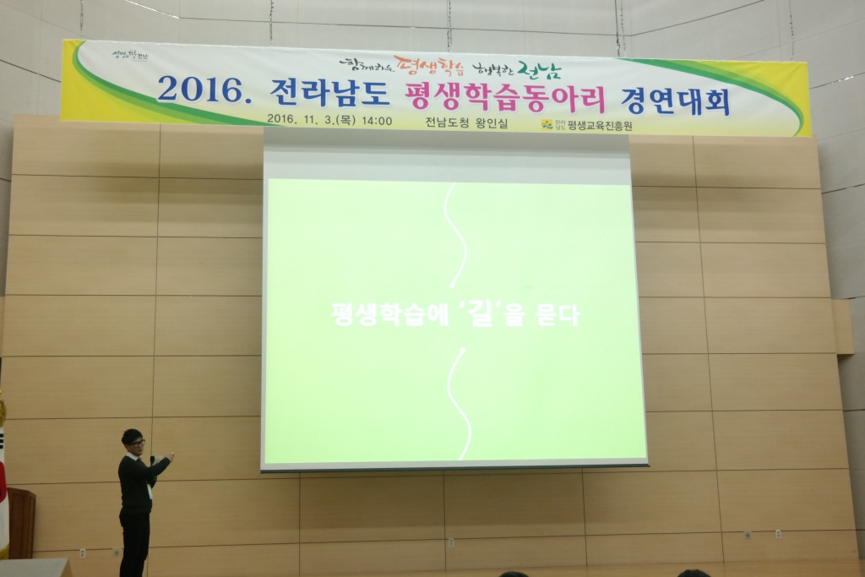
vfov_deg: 30.5
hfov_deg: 44.5
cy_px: 288
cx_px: 432
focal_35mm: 44
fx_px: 1057
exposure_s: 1/50
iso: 1600
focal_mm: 29
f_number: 4
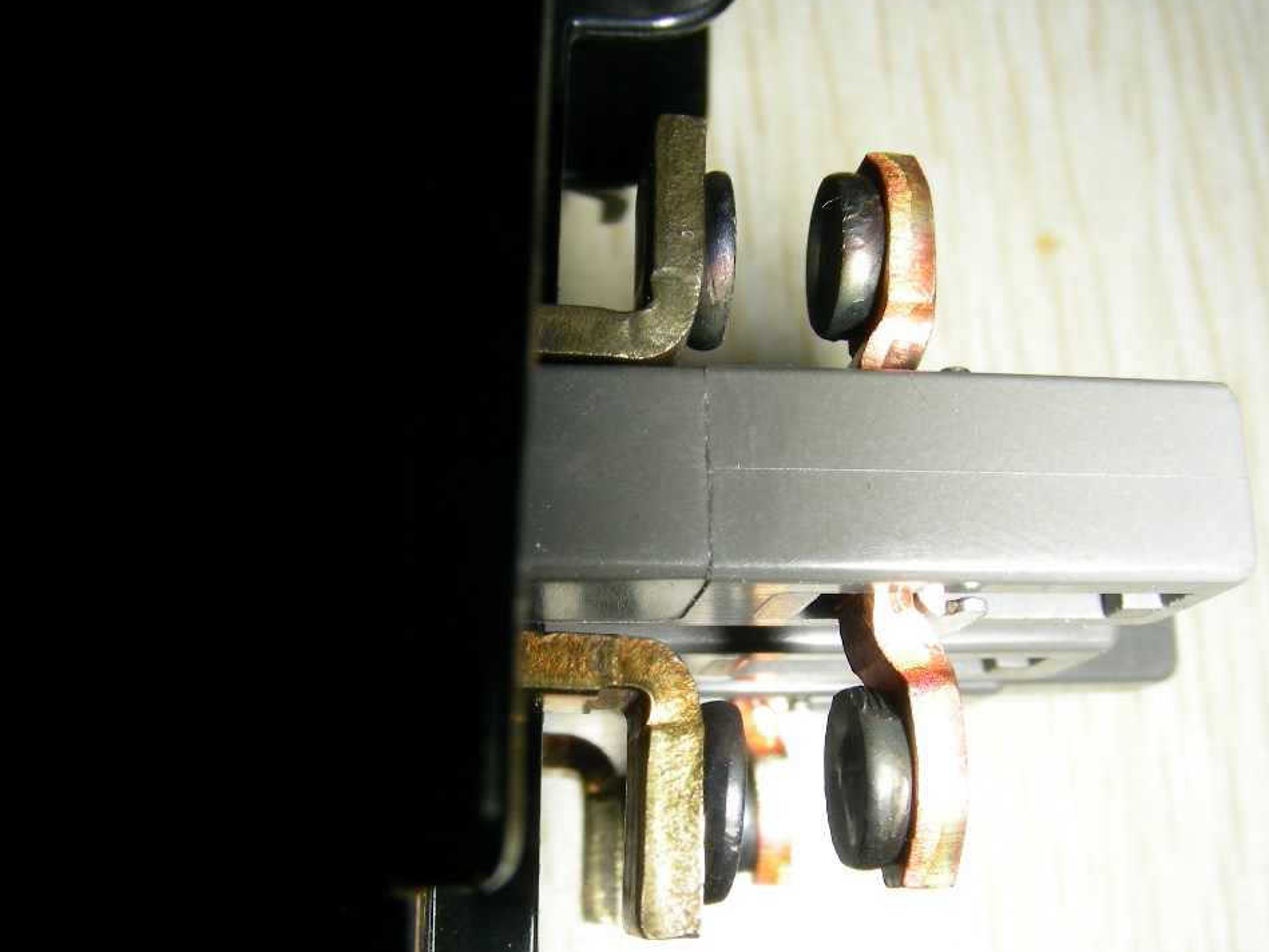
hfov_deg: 45.7
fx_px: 1503
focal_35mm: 41
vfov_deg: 35.1
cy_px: 479
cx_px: 671
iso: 50
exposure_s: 1/60.1
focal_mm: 6.3
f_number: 6.8
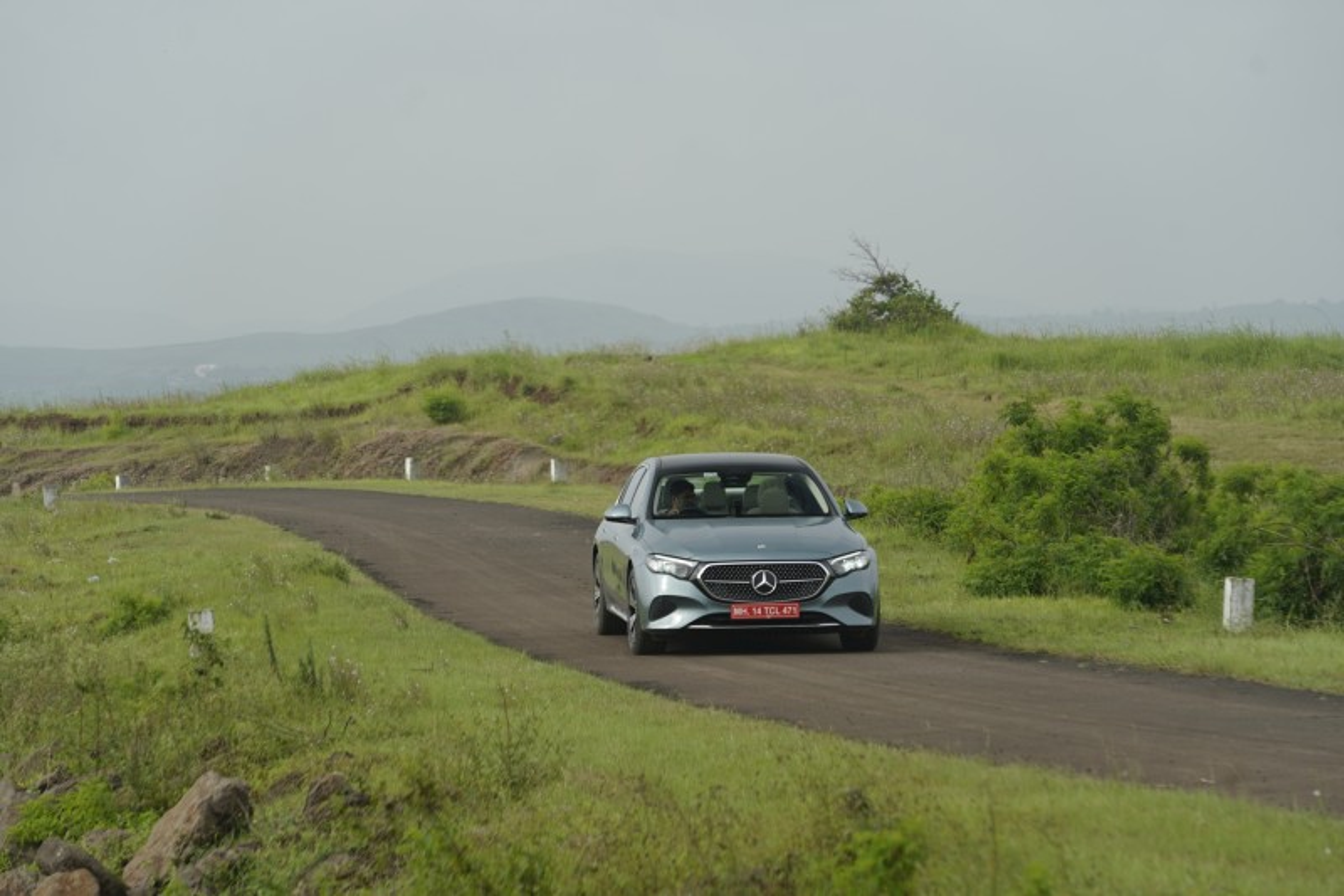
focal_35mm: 200
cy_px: 448
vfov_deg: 6.9
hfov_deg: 10.3
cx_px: 672
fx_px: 7465
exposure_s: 1/160
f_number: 5.6
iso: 100
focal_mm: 200
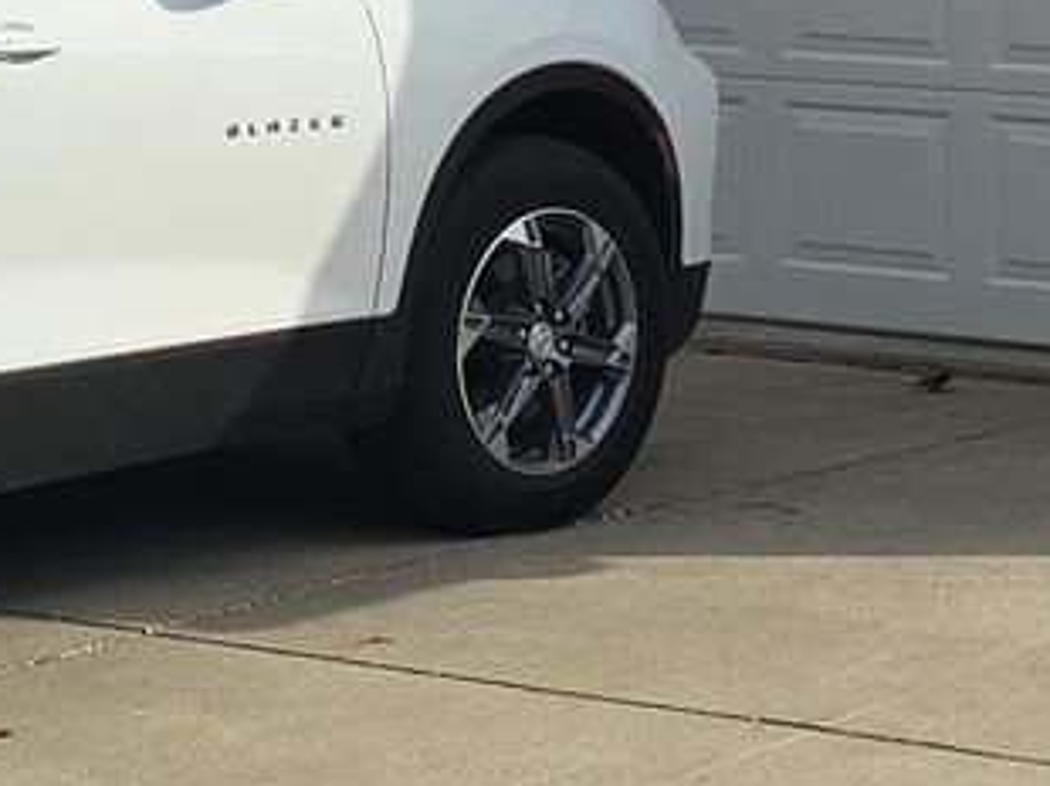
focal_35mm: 171
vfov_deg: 8.5
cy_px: -396
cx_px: 657
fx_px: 5183
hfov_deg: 11.6
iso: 12
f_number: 1.7
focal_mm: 6.3
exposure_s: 1/1047
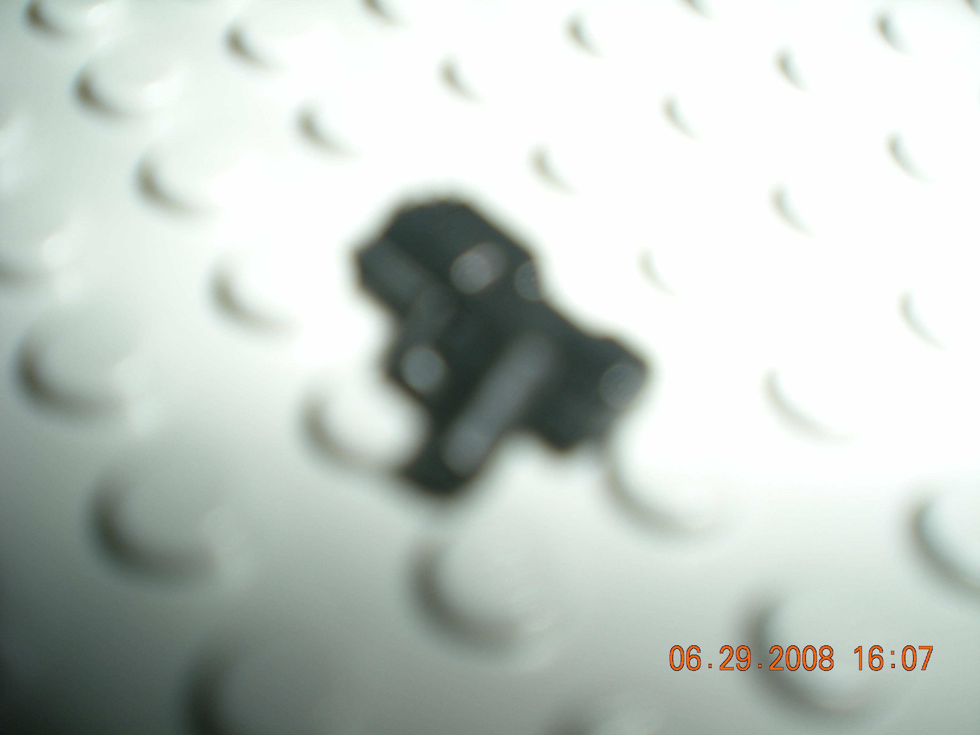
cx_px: 490
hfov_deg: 49.0
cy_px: 368
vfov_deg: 37.7
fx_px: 1076
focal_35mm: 38
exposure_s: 1/60
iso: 50
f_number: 3.1
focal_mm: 6.3
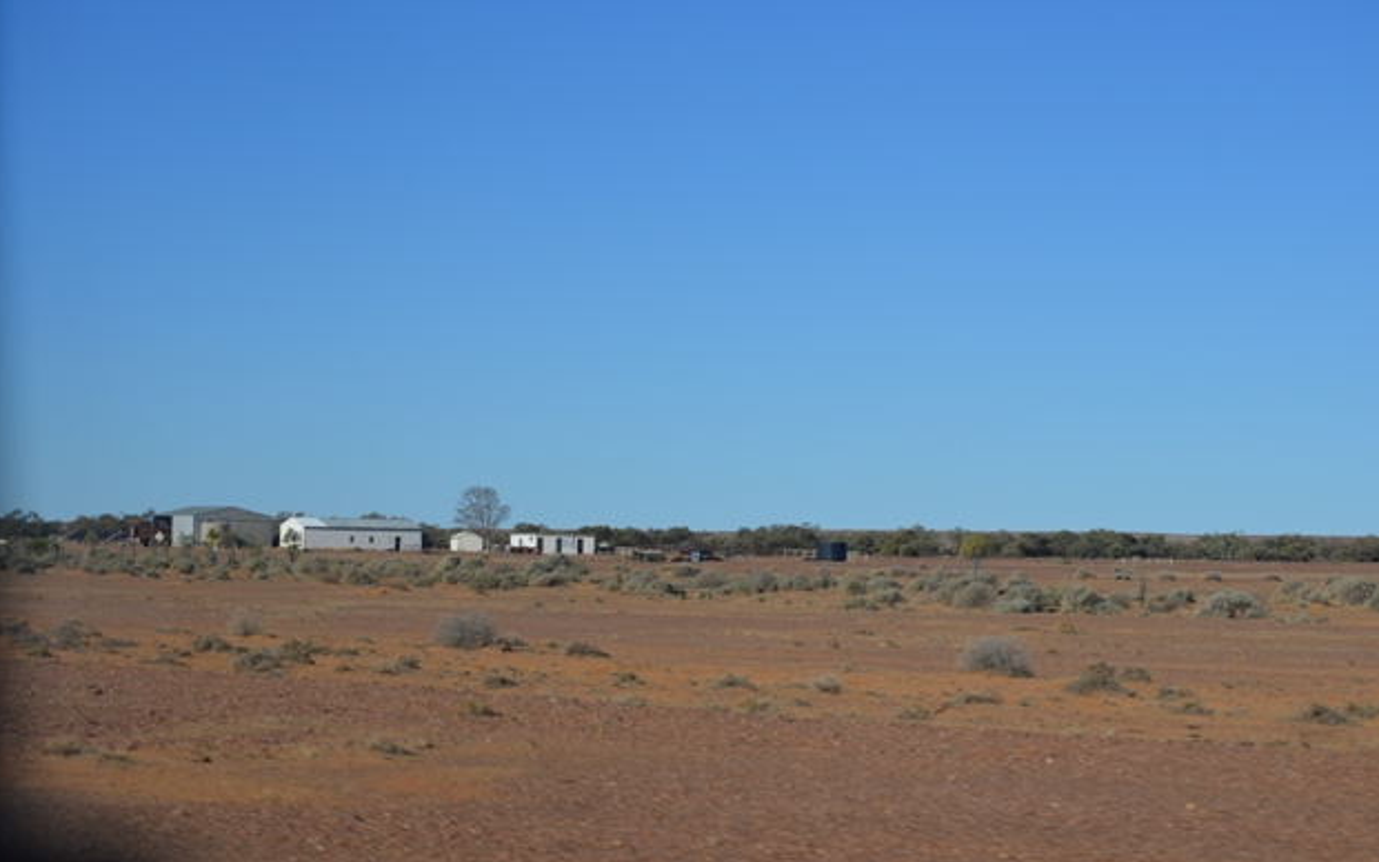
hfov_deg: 23.9
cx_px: 688
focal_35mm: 87
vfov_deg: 15.1
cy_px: 413
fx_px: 3251
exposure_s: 1/250
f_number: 8
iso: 100
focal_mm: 55
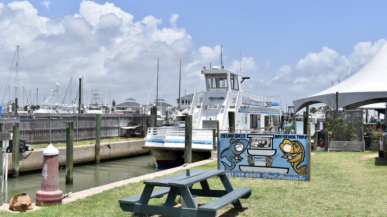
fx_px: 390
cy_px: 101
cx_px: 194
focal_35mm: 38
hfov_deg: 52.8
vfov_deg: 31.2
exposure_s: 1/320
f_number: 9
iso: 100
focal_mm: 24
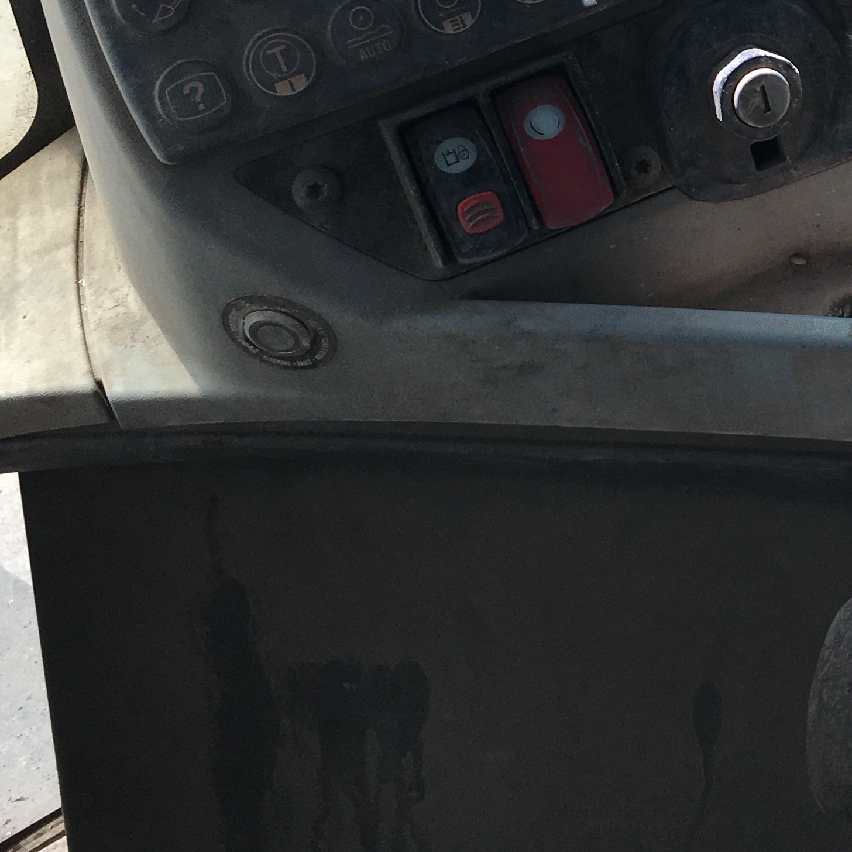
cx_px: 884
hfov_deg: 23.2
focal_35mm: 71
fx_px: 1977
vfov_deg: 23.8
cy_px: 111
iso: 25
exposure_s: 1/651
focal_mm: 4.15
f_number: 2.2
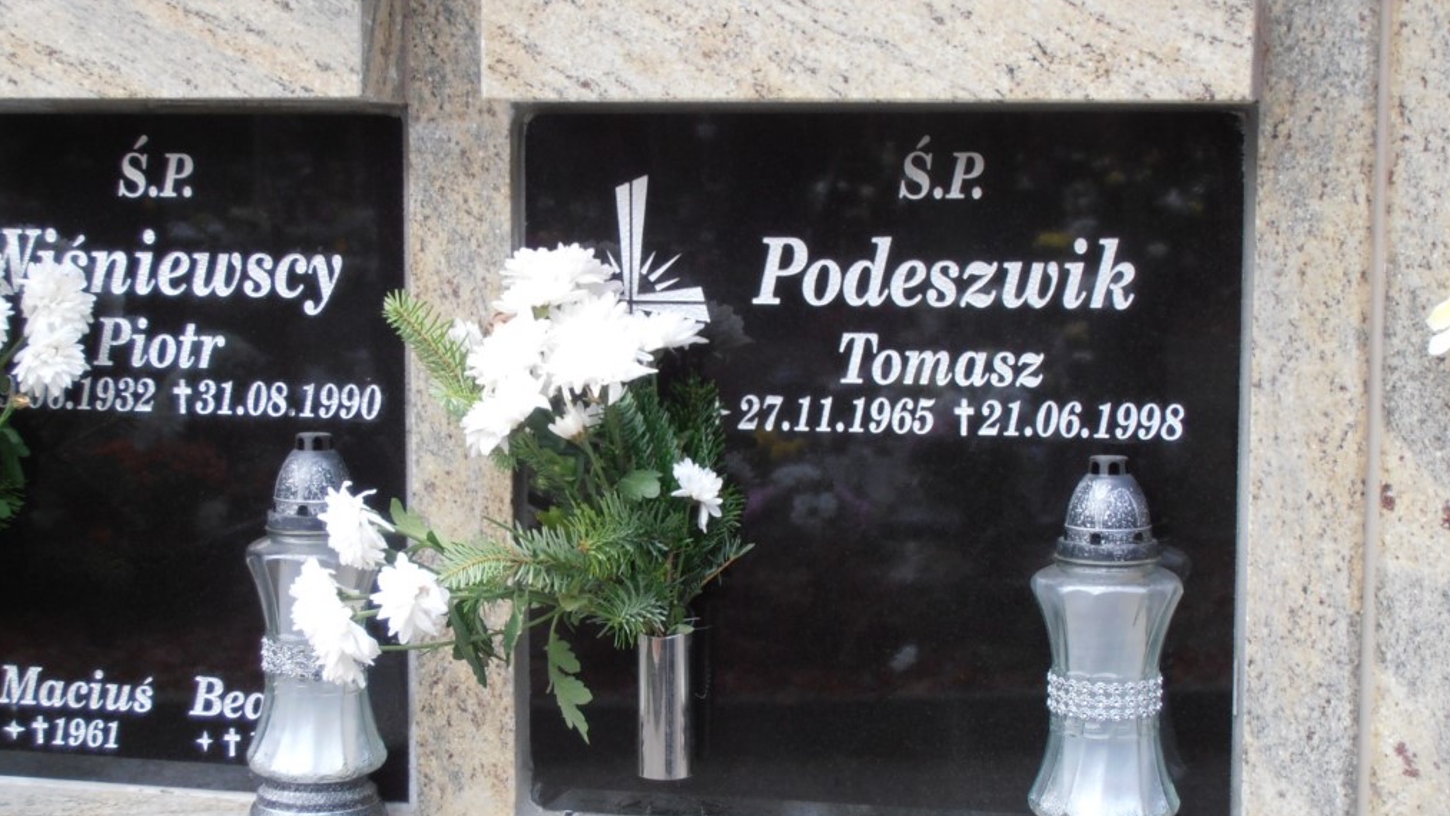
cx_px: 729
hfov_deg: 27.9
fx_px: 2922
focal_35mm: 76
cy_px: 455
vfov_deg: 15.9
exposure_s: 1/20
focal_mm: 12.29
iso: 125
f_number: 4.8
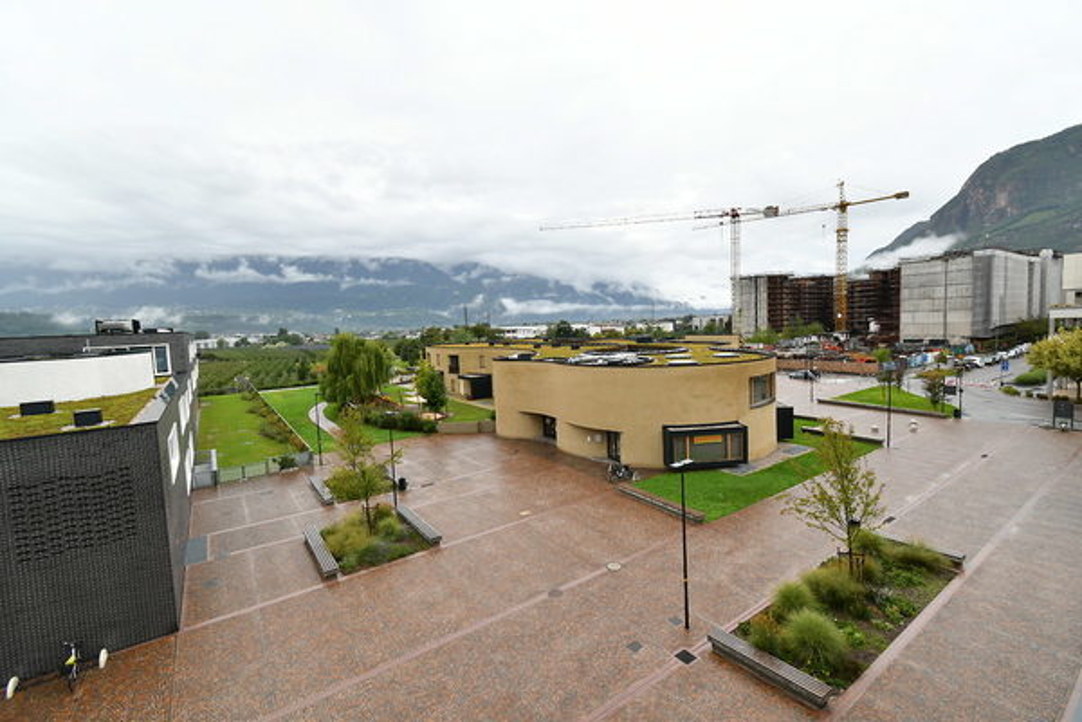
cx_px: 541
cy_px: 361
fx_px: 451
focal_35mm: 15
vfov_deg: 77.3
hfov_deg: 100.4
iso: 100
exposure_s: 1/40
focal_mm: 10
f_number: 8
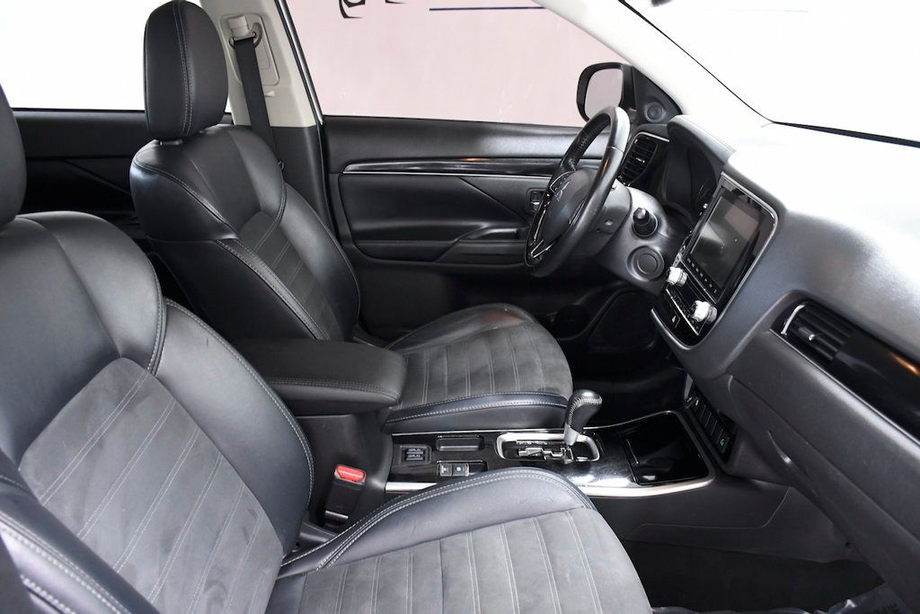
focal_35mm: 27
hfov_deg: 67.4
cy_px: 307
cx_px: 460
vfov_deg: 47.9
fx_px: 690
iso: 2500
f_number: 5
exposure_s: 1/60
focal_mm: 18
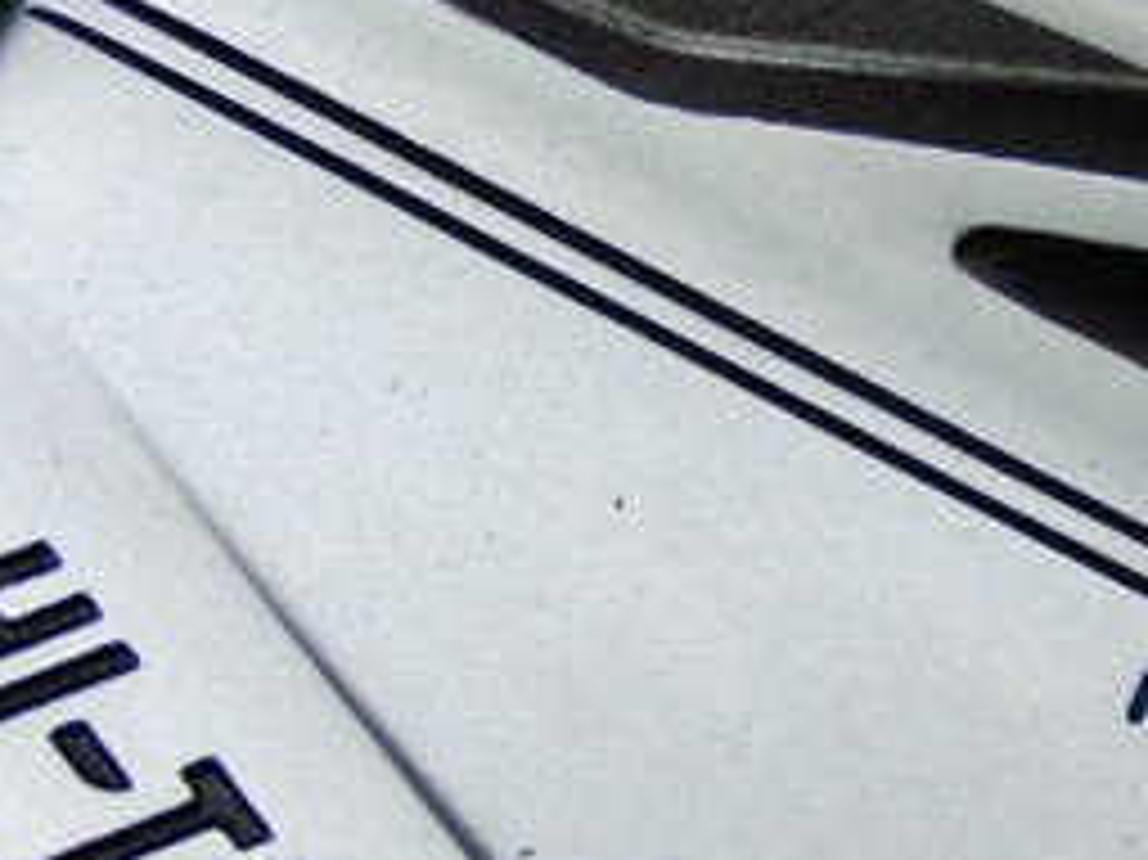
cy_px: 459
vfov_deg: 15.9
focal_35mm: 93
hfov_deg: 20.5
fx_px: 3083
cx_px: 1112
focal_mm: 6.42
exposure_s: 1/80
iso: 250
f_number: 3.6
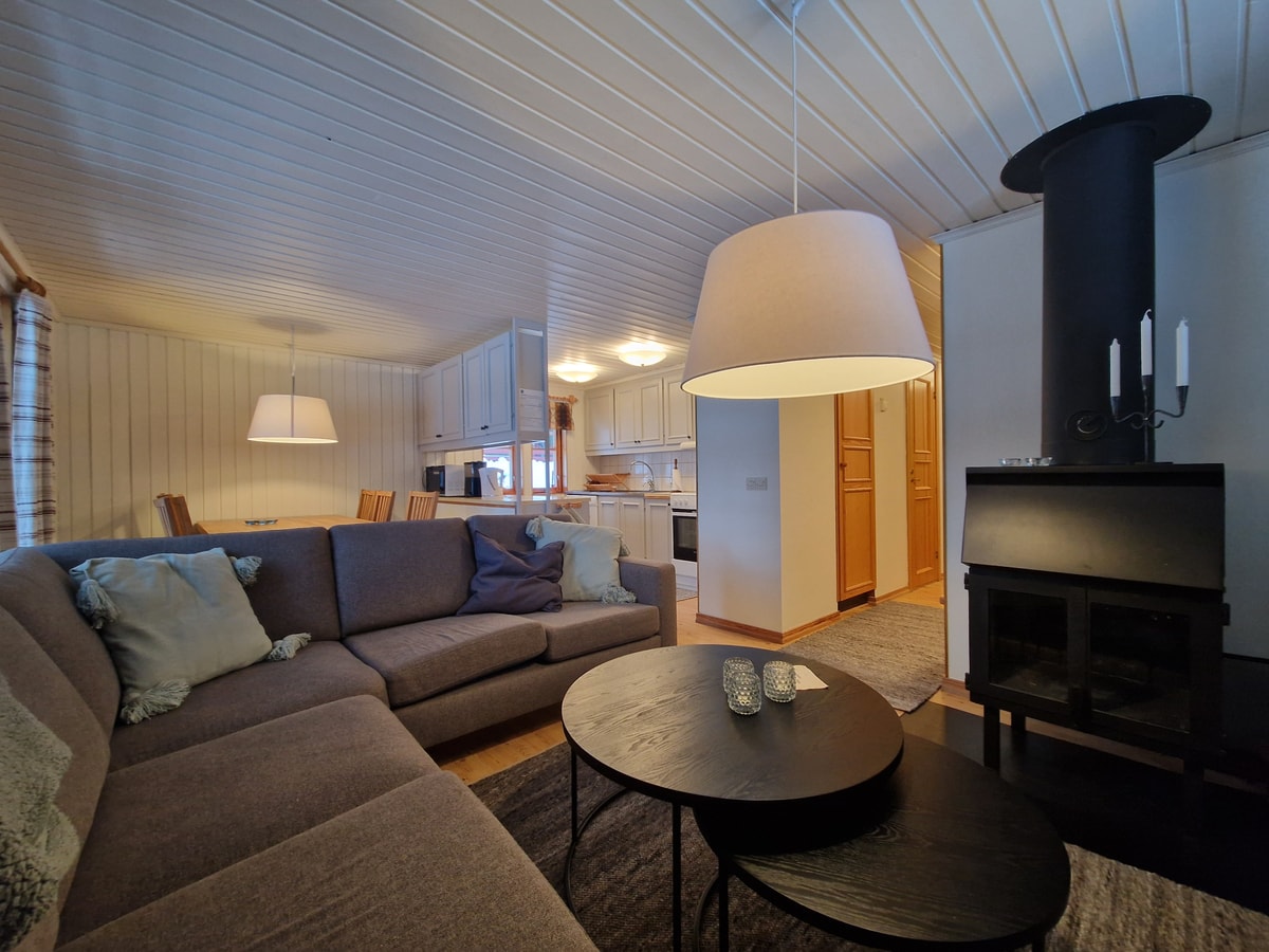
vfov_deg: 89.9
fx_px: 477
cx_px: 634
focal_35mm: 13
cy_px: 476
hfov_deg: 106.2
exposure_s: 1/33
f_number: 2.2
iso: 400
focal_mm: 2.2
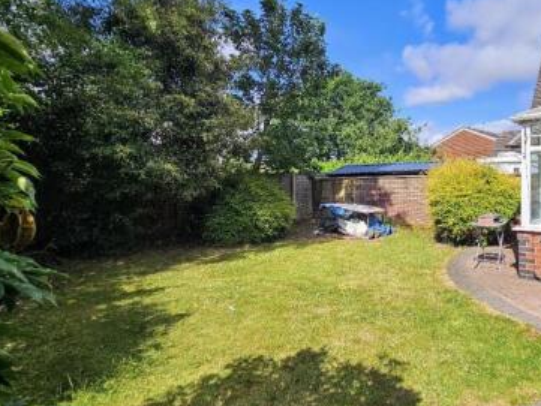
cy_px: 194
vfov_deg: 63.4
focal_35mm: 21
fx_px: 328
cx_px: 374
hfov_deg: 75.7
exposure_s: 1/2128
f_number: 2.2
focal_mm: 2.2
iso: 50
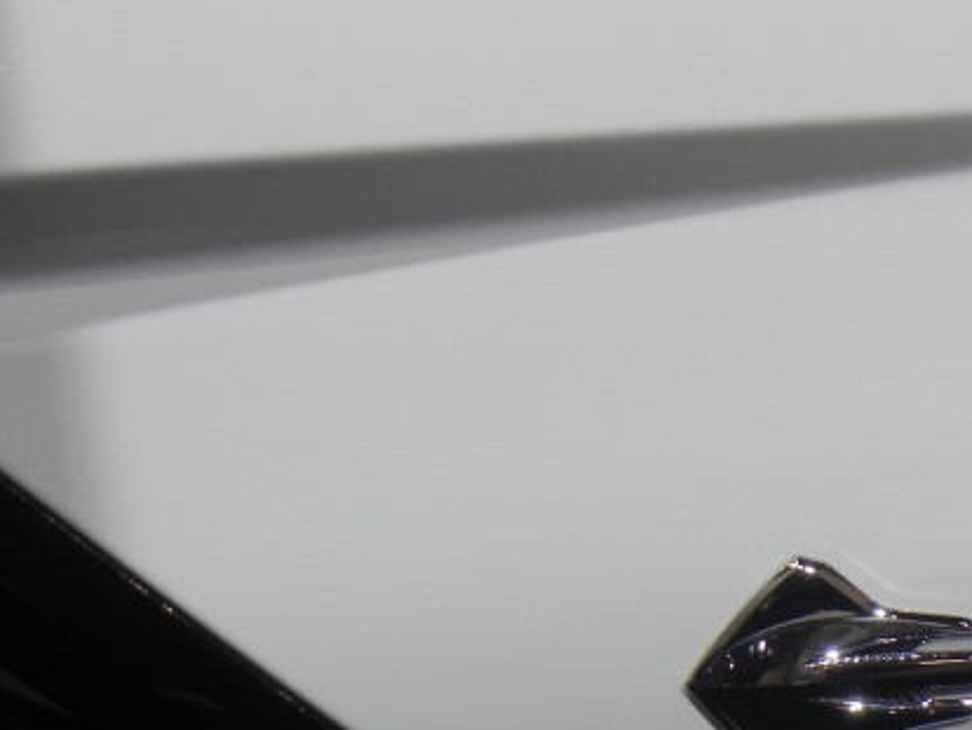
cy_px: 570
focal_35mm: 252
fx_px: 7080
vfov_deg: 5.9
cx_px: 918
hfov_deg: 7.8
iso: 160
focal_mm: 18.3
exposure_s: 1/75.2
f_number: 4.5
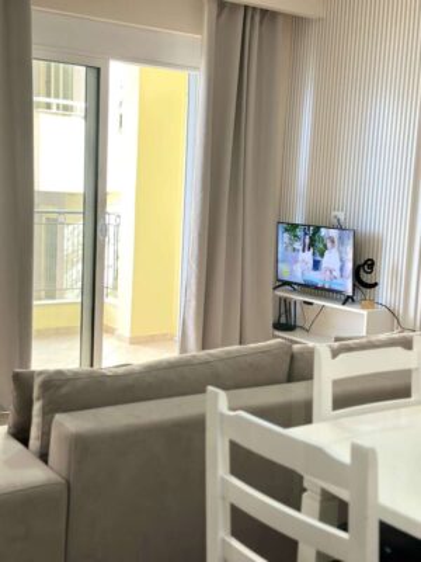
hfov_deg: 30.3
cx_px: 210
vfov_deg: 39.7
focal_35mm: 48
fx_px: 778
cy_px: 281
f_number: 1.78
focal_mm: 6.86
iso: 160
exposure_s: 1/180
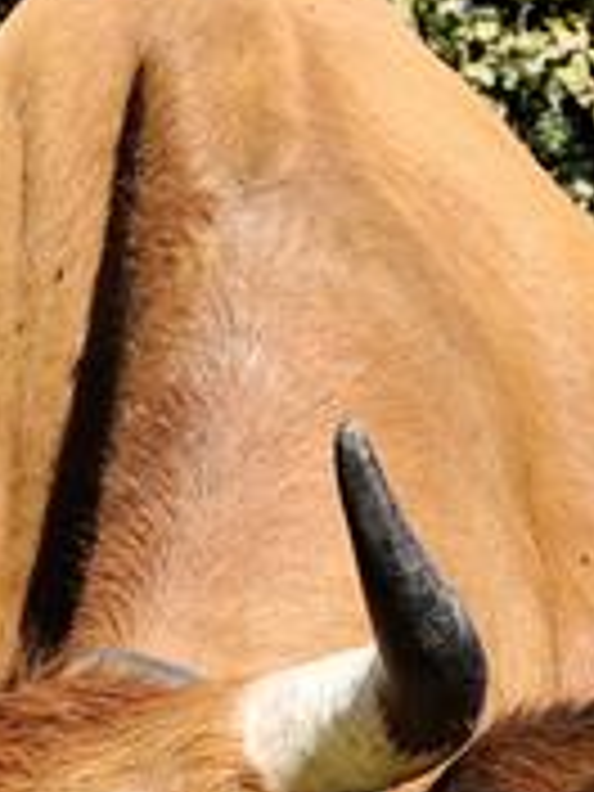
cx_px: 32
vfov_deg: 12.3
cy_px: 918
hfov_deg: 9.4
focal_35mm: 157
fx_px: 3592
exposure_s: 1/462
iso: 50
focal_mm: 6.19
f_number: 1.65
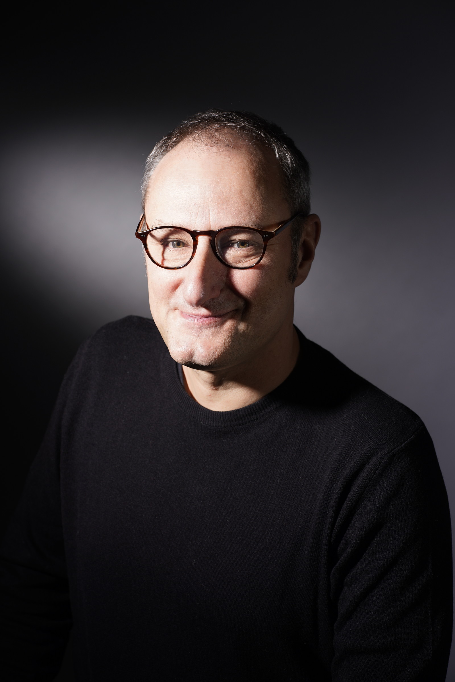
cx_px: 228
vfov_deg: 23.9
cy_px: 341
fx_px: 1611
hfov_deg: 16.1
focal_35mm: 85
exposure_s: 1/125
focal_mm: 85
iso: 160
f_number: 8
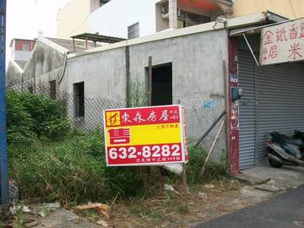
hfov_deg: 54.0
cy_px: 114
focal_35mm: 34
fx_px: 299
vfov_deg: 41.8
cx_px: 152
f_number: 2.8
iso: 80
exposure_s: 1/500
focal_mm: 5.7
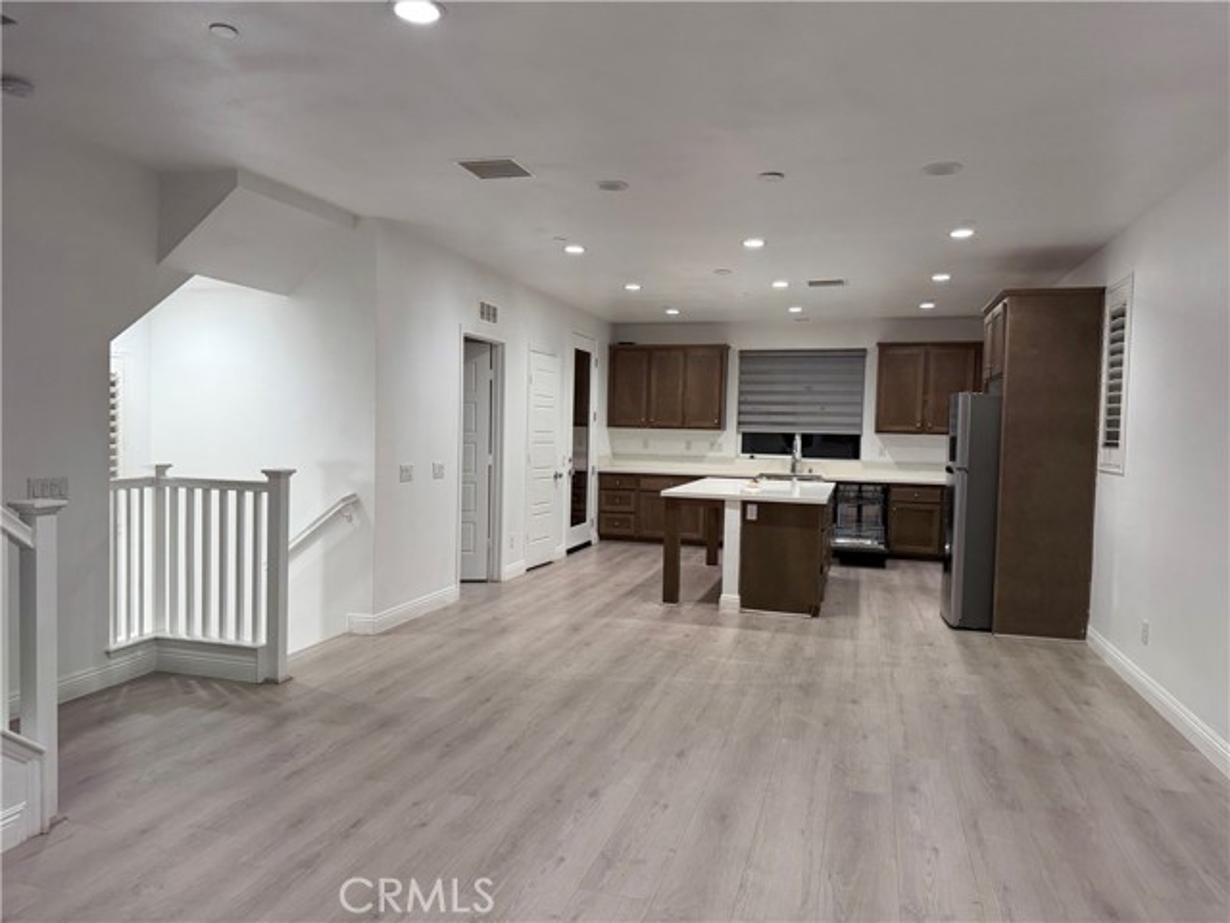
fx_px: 853
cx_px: 615
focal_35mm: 24
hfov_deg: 71.6
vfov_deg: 56.8
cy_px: 462
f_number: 1.78
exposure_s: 1/120
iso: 160
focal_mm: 6.76
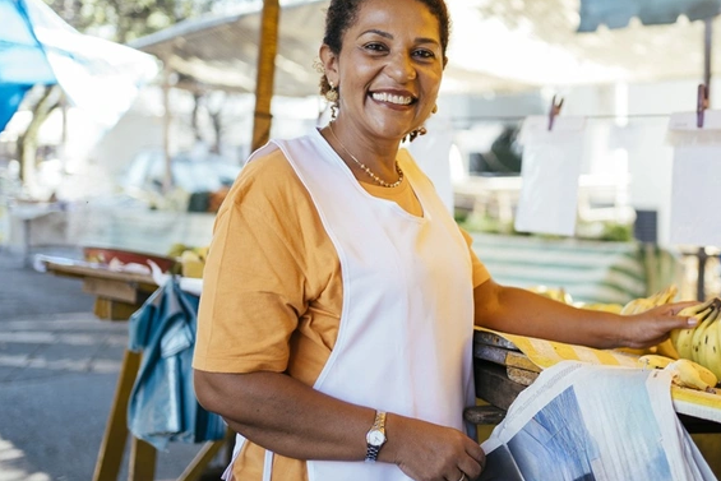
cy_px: 196
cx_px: 493
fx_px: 1162
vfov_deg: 23.4
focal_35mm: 58
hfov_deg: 34.1
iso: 250
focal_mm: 35
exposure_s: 1/320
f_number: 1.8
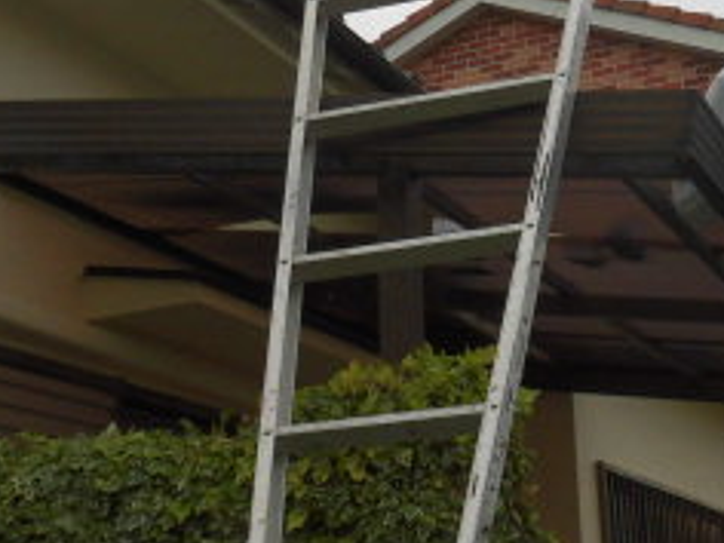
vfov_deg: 22.5
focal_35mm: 65
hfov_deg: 29.0
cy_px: 163
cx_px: 598
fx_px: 1359
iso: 100
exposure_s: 1/400
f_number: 3.1
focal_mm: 4.3
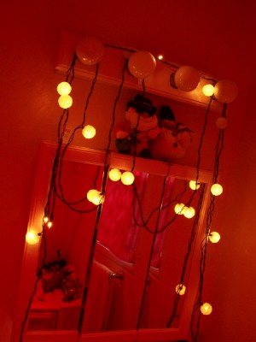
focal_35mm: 37
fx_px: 365
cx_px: 128
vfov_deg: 50.1
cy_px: 171
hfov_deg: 38.7
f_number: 2.8
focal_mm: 5.6
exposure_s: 1/30
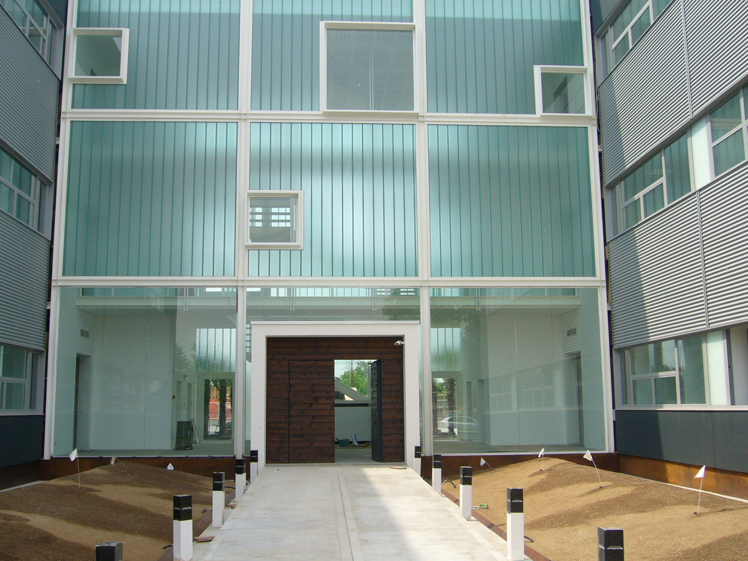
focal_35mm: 36
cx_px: 379
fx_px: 778
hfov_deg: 51.4
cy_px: 282
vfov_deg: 39.7
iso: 64
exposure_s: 1/160
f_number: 5.6
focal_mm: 5.8
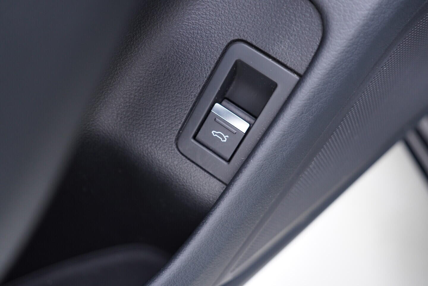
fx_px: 428
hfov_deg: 53.1
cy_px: 143
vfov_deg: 36.9
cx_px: 214
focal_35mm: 36
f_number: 2.8
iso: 500
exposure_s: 1/40
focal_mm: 24
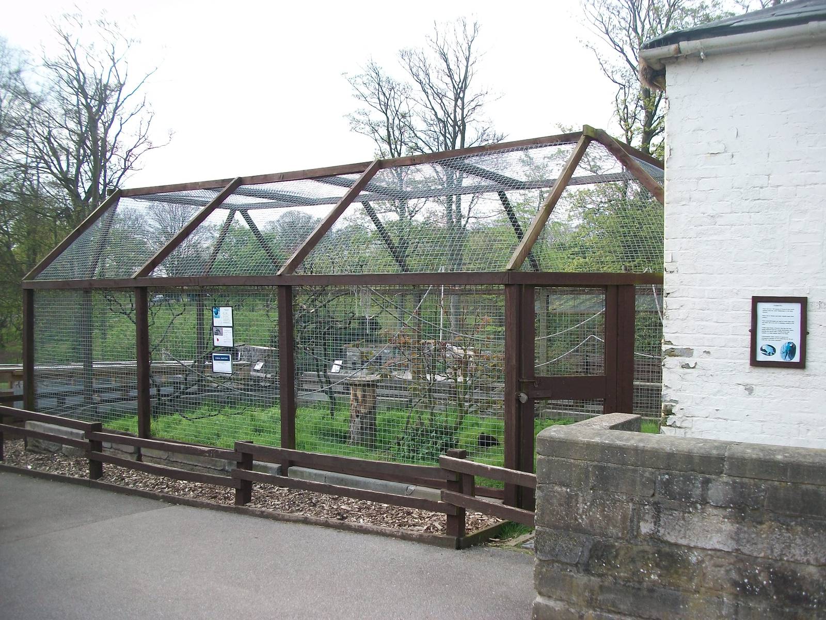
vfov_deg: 44.2
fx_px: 764
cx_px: 413
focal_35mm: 32
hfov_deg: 56.8
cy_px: 310
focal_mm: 5.7
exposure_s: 1/400
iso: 80
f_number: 2.9
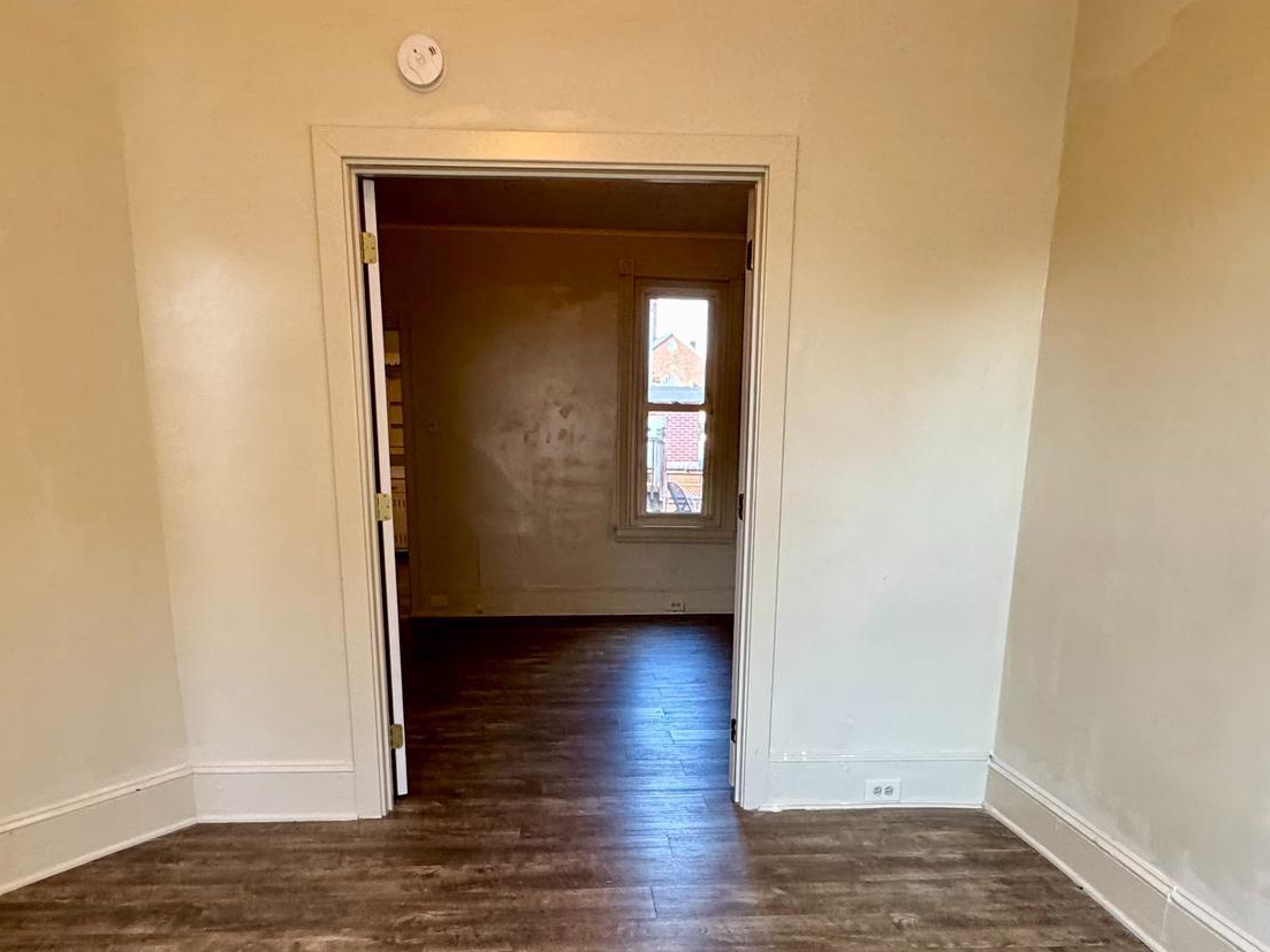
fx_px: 954
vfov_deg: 51.3
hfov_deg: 67.3
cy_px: 687
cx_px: 615
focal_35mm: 26
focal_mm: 2.22
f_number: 2.2
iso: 320
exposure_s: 1/120
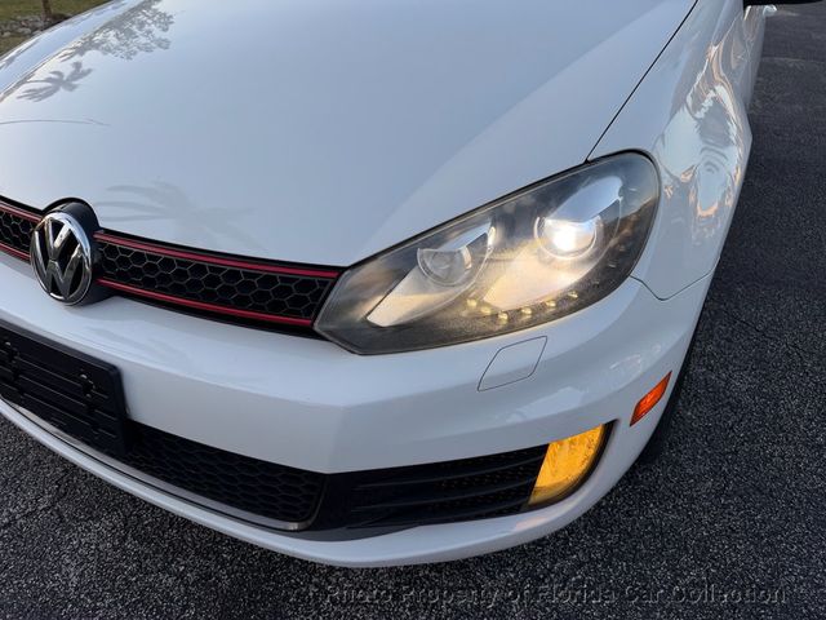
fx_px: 573
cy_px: 310
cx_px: 413
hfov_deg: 71.6
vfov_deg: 56.8
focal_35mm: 24
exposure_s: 1/501
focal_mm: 6.76
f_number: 1.78
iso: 80
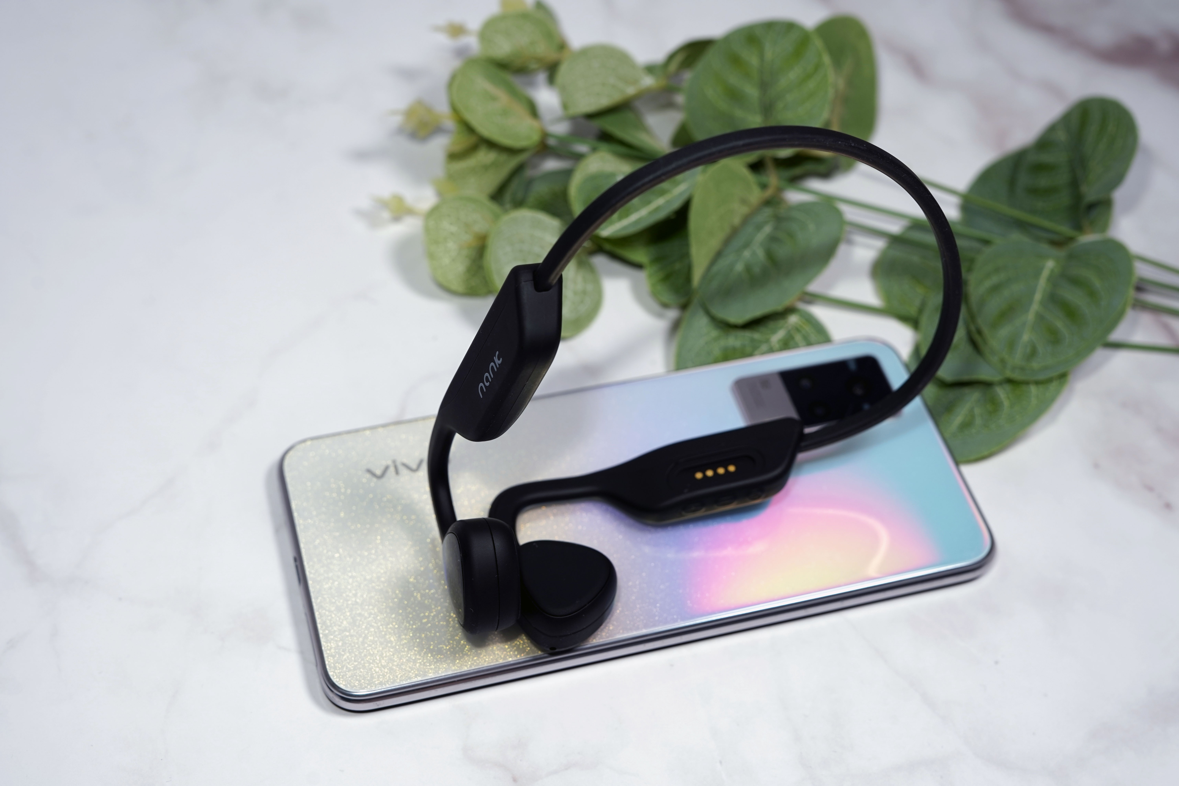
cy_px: 393
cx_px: 590
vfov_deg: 27.0
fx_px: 1637
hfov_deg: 39.6
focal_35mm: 50
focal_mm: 50
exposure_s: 1/50
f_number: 6.3
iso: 200
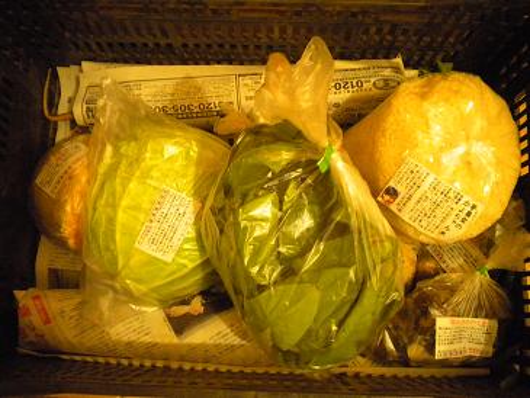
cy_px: 199
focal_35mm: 35
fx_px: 536
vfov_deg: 40.7
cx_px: 265
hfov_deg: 52.6
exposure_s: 1/10.8
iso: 800
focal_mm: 6.3
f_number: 3.1
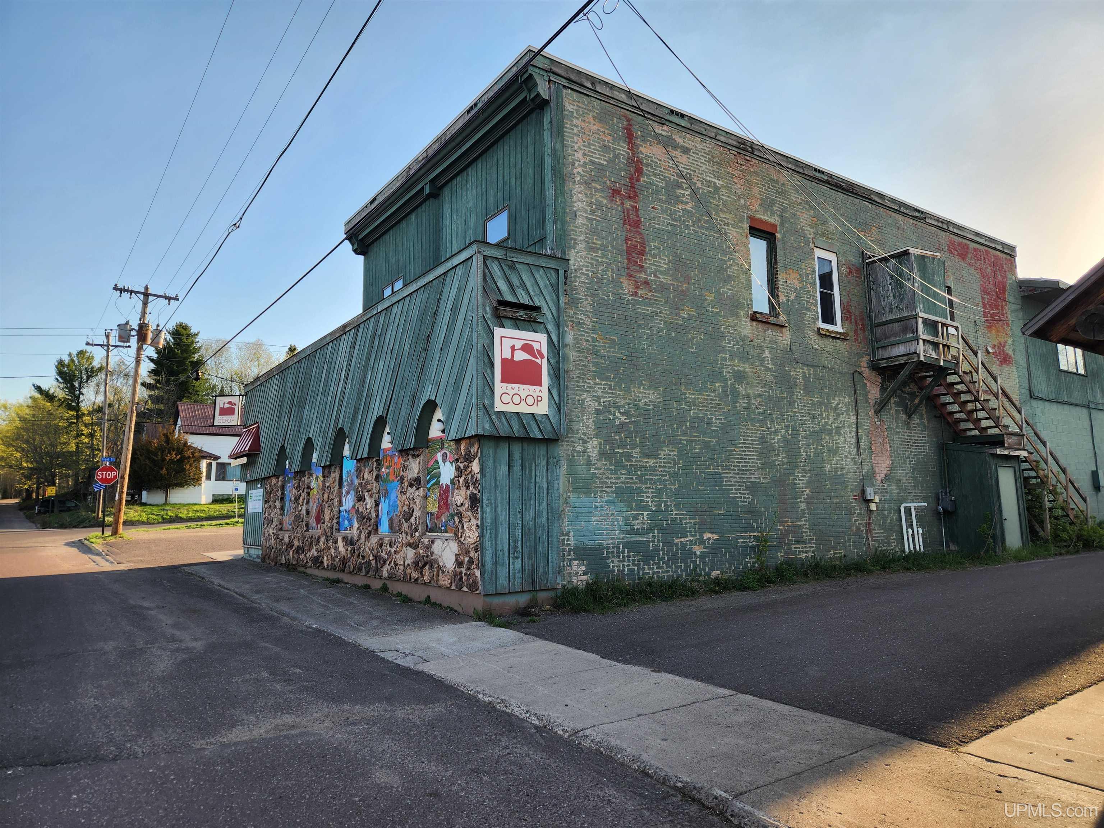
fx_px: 734
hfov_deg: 73.9
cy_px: 414
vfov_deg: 58.9
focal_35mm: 23
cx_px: 552
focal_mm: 5.4
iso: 20
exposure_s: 1/664
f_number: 1.8
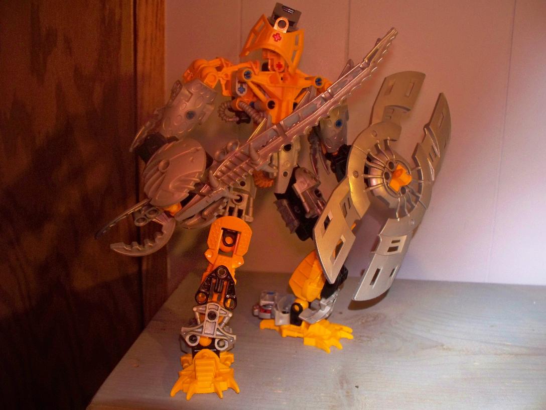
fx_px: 552
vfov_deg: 40.7
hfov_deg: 52.6
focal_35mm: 35
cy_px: 205
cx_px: 273
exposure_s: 1/30
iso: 200
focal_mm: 7.54
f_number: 2.8
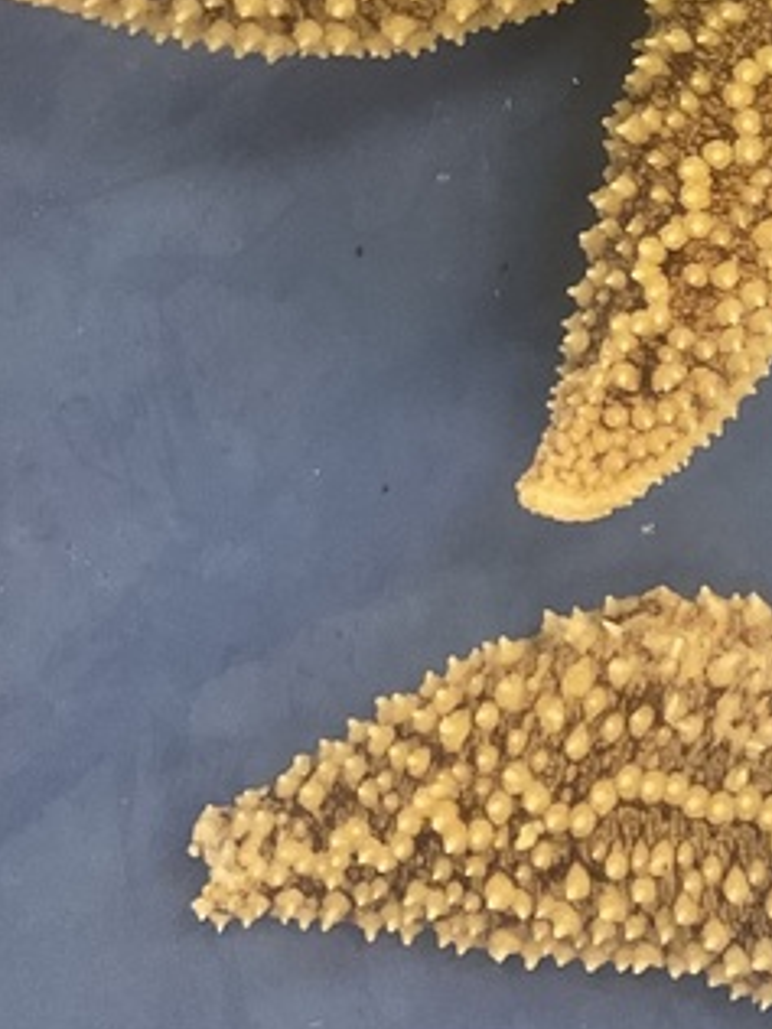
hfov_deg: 15.1
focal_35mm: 94
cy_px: -394
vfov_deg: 19.0
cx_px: 977
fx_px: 2795
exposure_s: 1/60
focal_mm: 3
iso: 160
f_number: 1.8
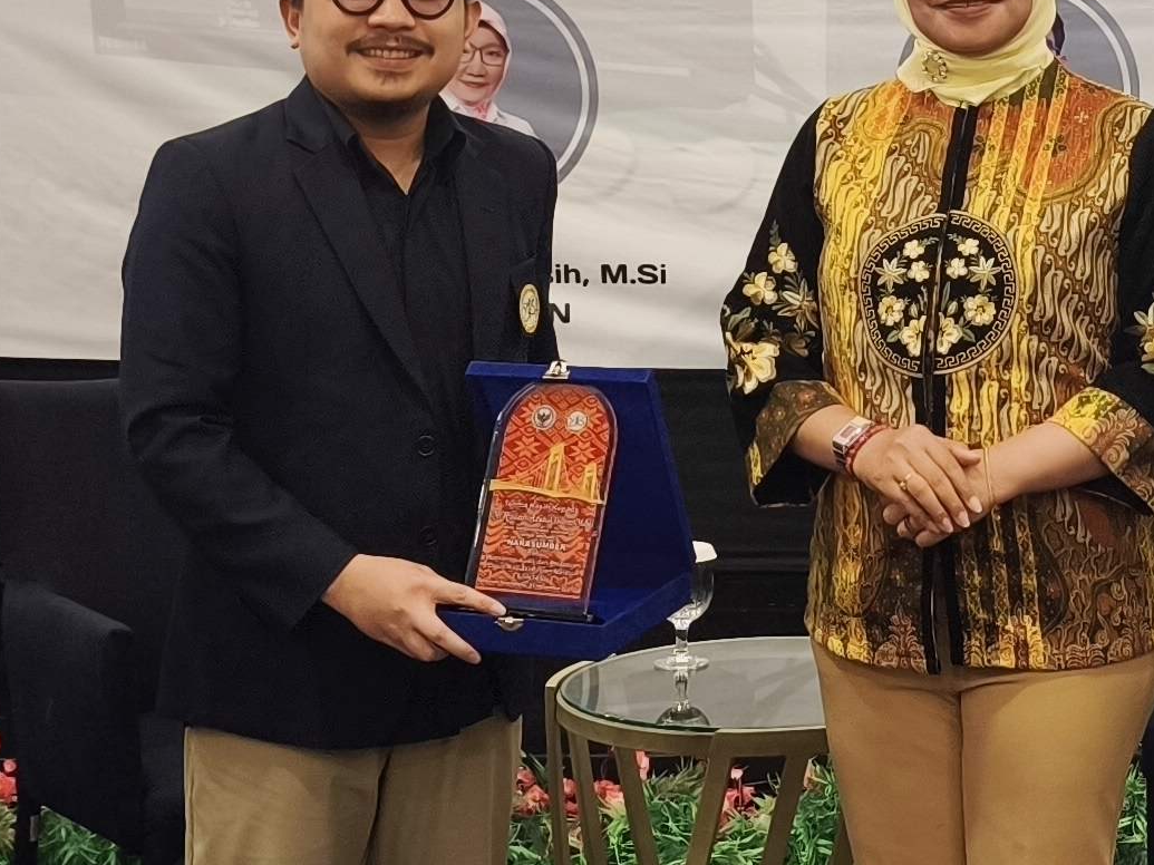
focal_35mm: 91
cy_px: 125
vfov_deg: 16.1
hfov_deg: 20.9
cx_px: 1143
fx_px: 3033
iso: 160
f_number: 1.6
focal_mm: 6.57
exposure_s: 1/100
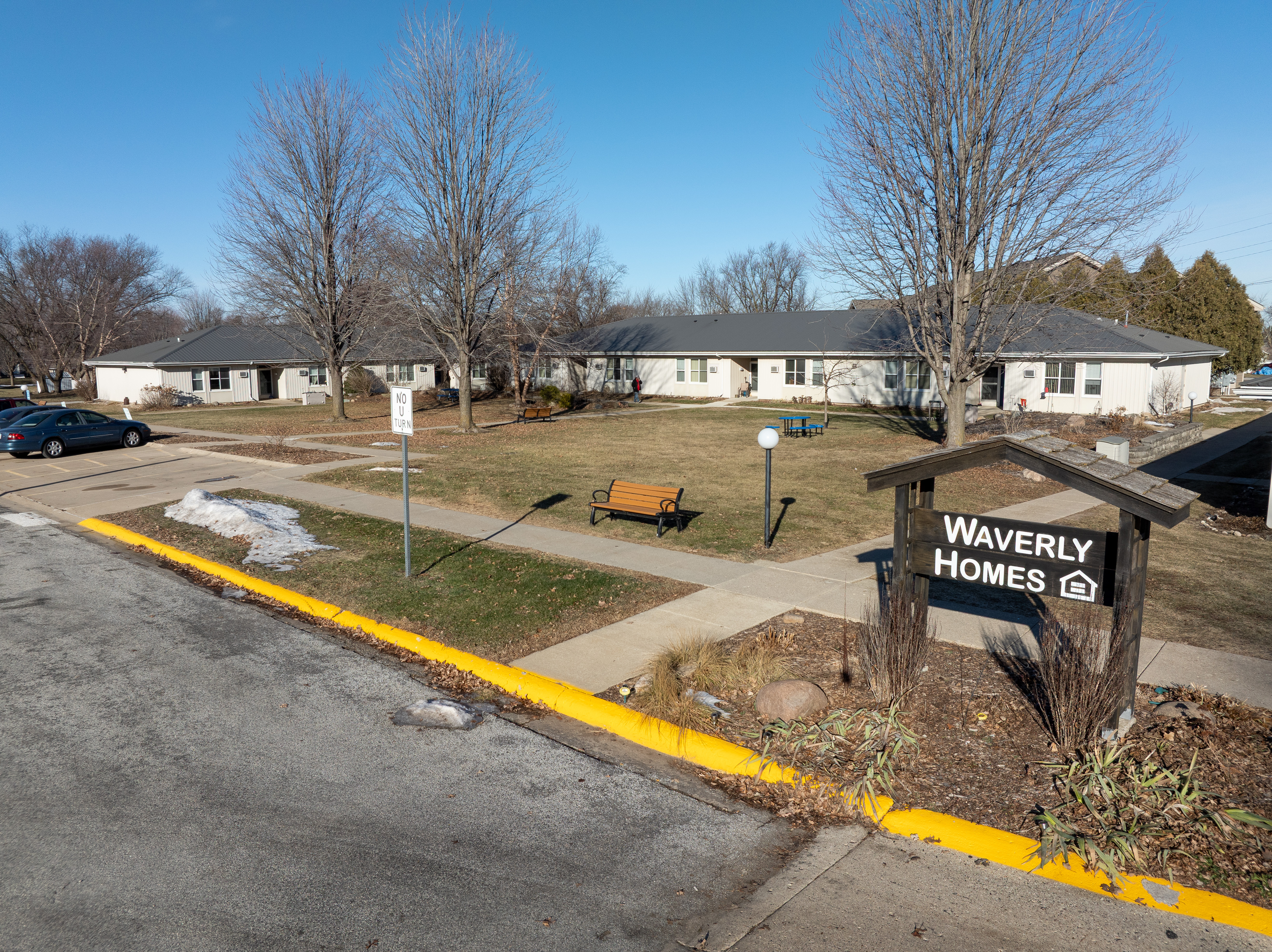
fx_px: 881
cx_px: 636
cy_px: 476
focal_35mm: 24
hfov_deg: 71.6
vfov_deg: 56.8
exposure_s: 1/640
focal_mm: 12.29
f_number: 5.6
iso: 110
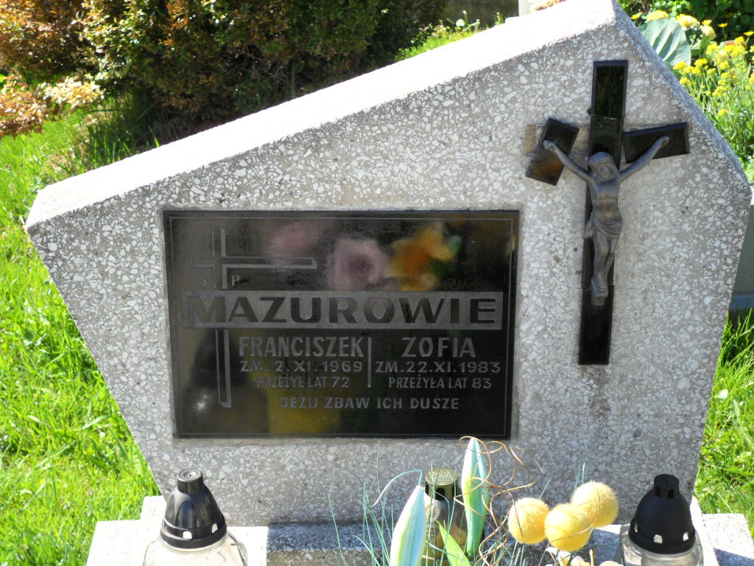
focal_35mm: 86
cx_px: 377
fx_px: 1873
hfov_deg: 22.8
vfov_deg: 17.2
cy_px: 283
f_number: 4.3
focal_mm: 15.4
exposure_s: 1/180
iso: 100
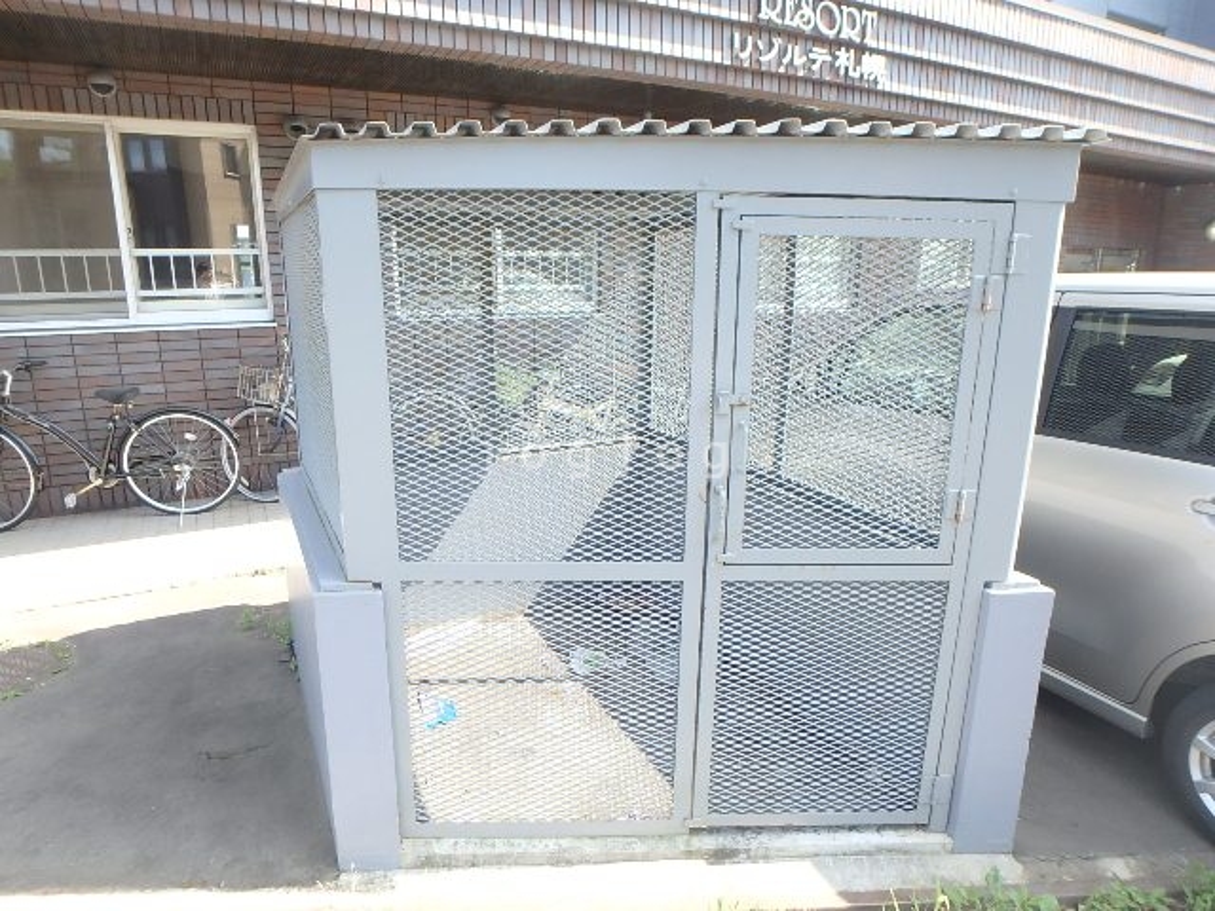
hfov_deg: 79.0
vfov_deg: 63.4
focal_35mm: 21
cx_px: 608
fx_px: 737
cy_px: 456
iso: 125
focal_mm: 3.7
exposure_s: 1/125
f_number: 3.5
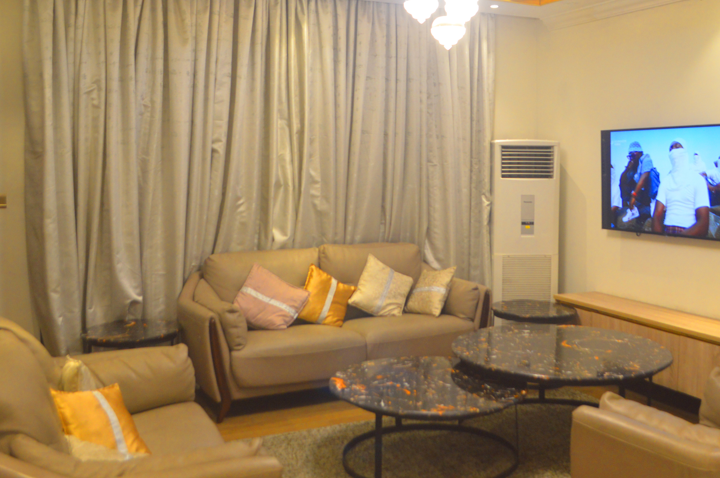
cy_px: 180
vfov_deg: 36.6
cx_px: 401
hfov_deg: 53.1
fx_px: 719
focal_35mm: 36
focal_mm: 18
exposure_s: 1/60
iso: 400
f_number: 3.5
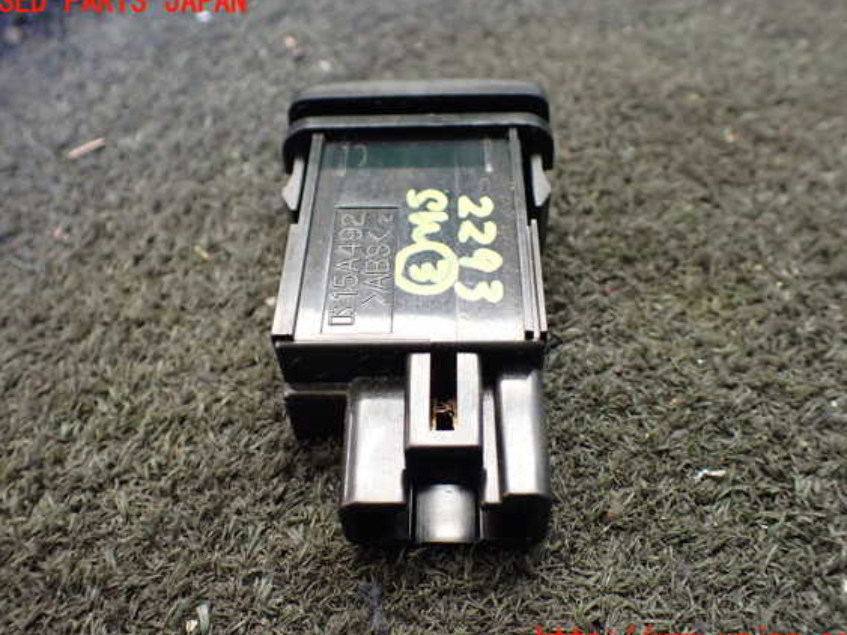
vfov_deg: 44.1
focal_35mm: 32
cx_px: 424
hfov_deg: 56.8
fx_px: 783
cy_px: 322
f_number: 2.3
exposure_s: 1/125
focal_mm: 5.4
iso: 800
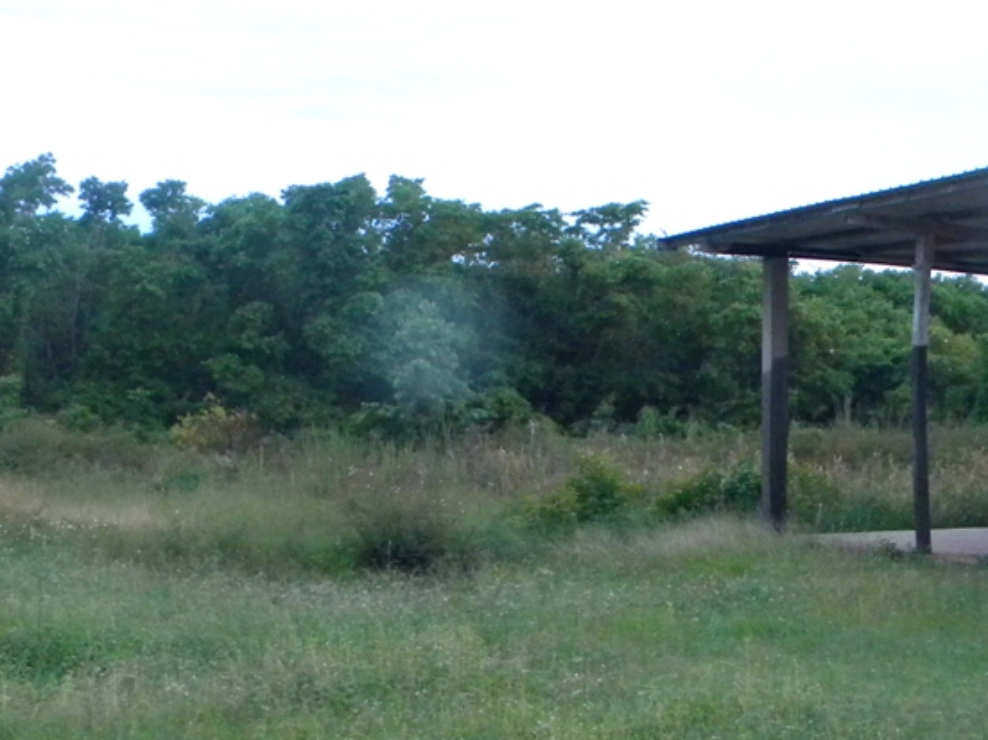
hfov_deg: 31.4
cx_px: 665
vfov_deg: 23.9
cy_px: 500
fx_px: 1741
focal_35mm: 61
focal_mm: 5
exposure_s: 1/26
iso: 497
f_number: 3.5
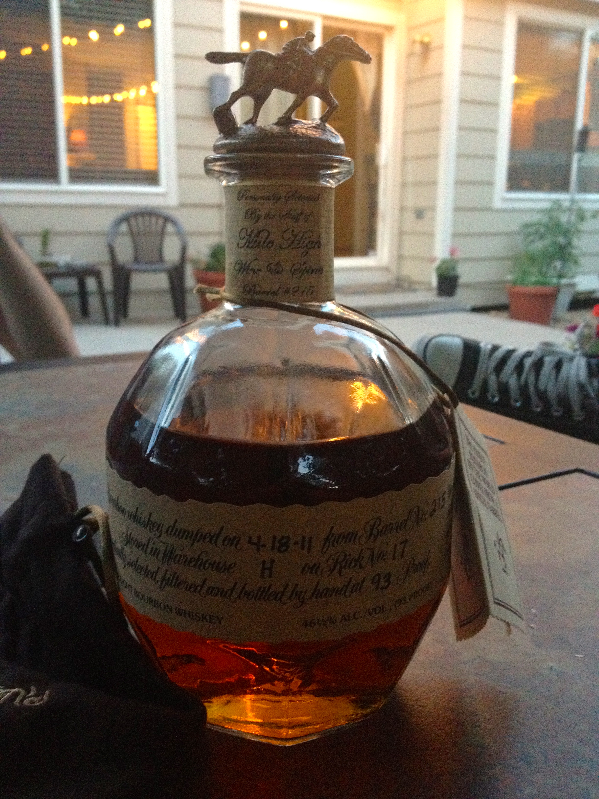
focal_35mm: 35
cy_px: 400
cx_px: 300
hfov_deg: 40.7
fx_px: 808
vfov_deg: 52.6
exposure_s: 1/20
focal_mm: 4.28
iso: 400
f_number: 2.4
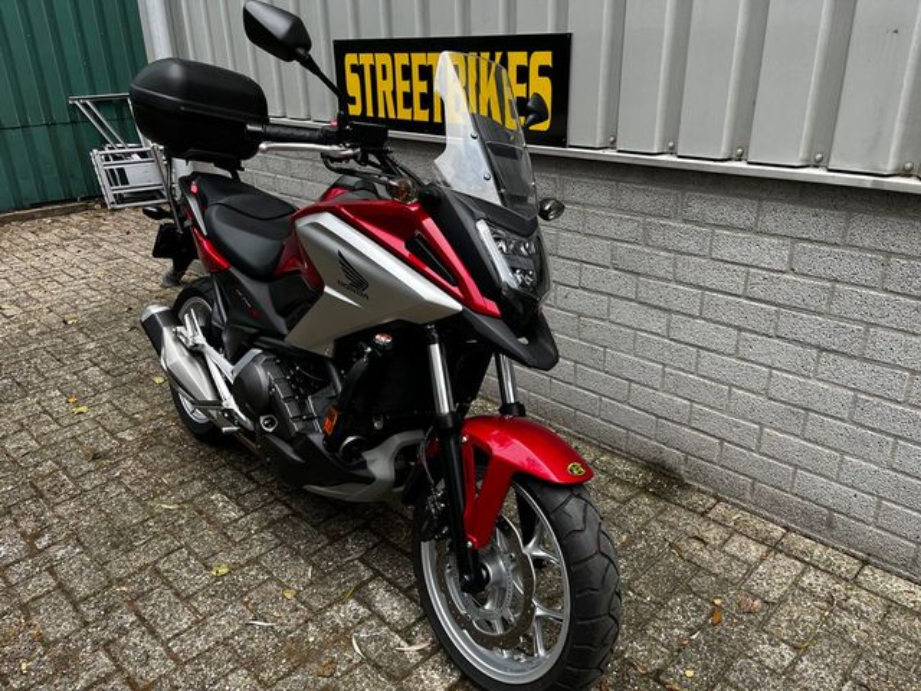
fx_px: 692
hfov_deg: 67.3
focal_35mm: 26
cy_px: 346
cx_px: 460
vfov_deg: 53.1
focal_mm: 5.1
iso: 50
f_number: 1.6
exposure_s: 1/122
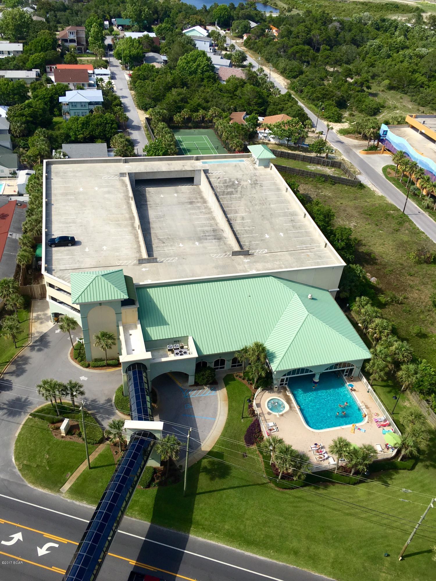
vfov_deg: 61.7
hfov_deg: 48.2
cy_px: 290
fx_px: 487
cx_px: 218
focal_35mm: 29
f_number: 2.2
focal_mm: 4.15
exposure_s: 1/1672
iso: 25
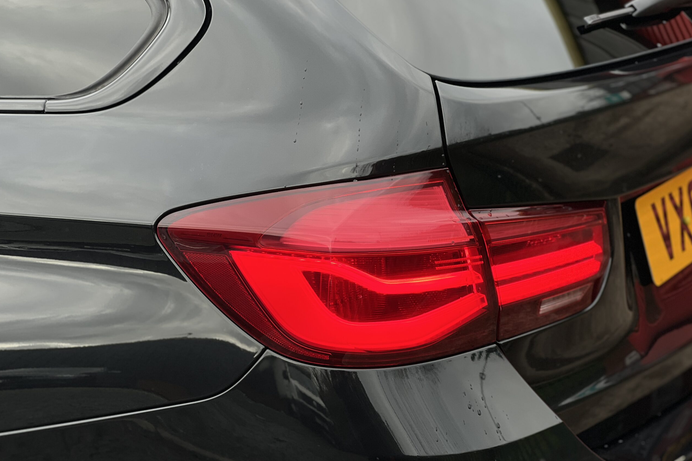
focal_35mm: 81
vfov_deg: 16.8
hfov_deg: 25.1
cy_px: 257
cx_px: 343
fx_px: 1557
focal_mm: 9
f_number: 2.8
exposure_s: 1/121
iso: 32
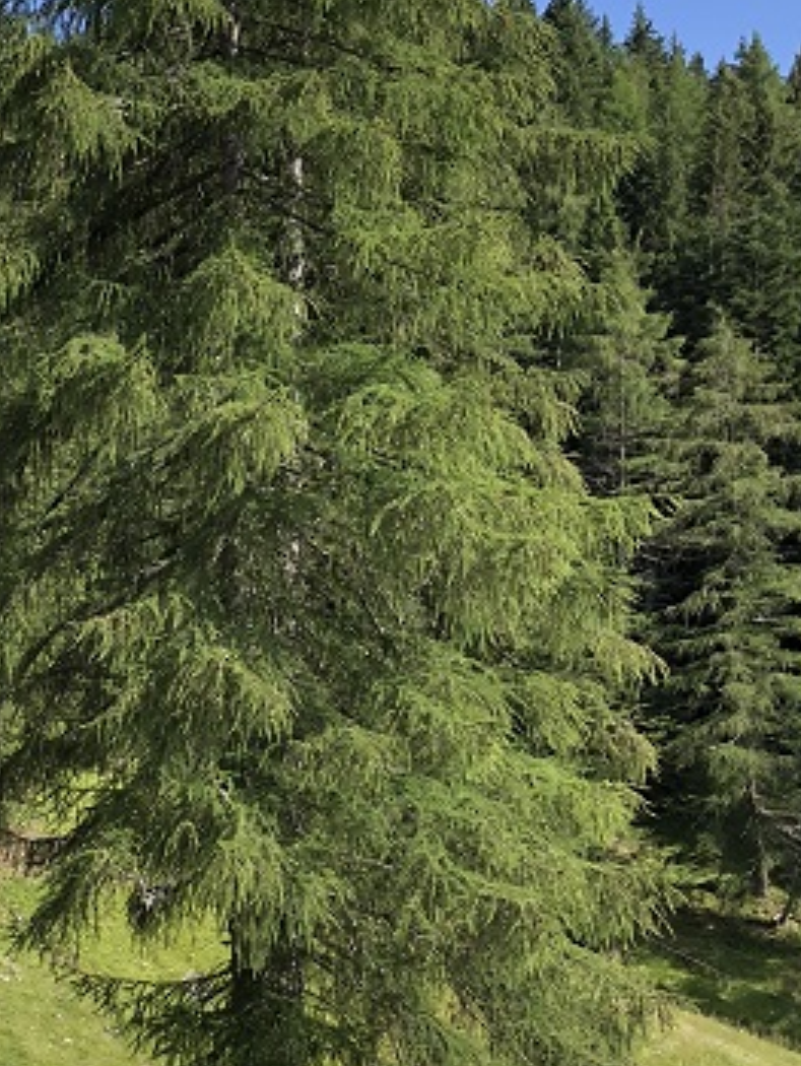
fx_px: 1972
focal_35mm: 64
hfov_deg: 22.1
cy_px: 722
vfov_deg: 30.0
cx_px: -6
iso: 20
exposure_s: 1/774
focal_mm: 3.99
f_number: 1.8
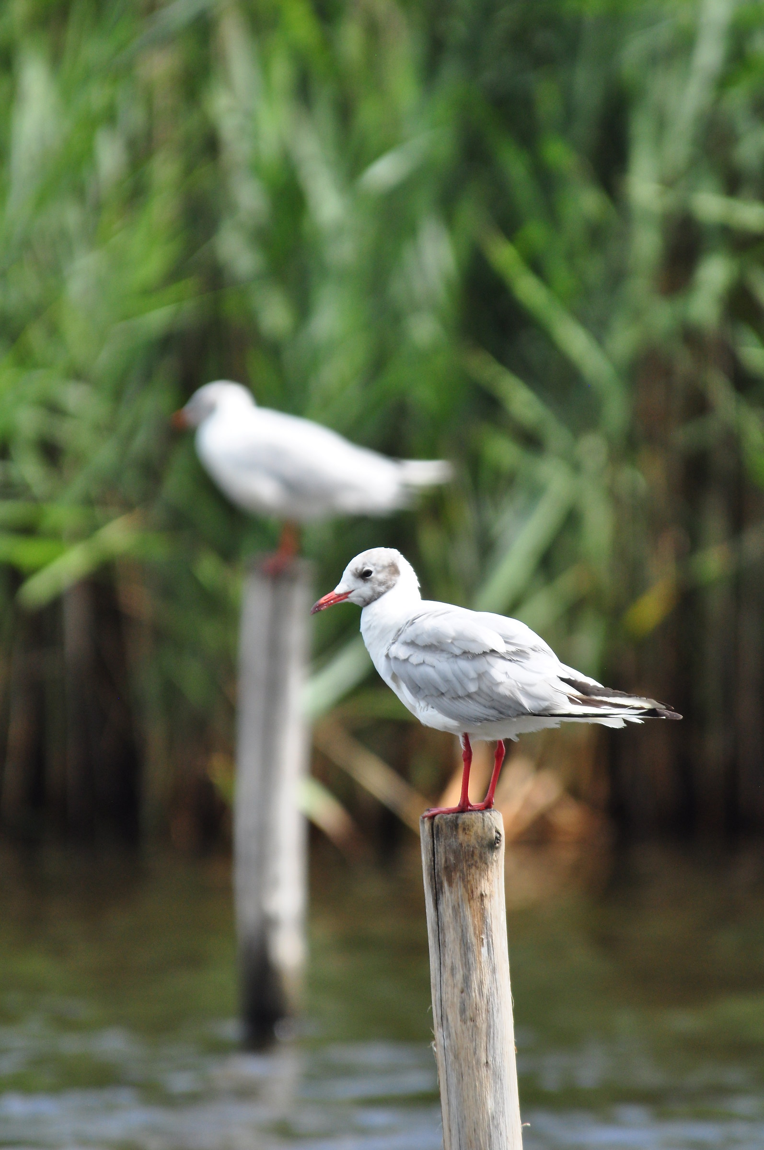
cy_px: 575
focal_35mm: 600
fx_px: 19148
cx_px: 382
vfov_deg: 3.4
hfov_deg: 2.3
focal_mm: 400
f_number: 6.3
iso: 640
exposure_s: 1/1000
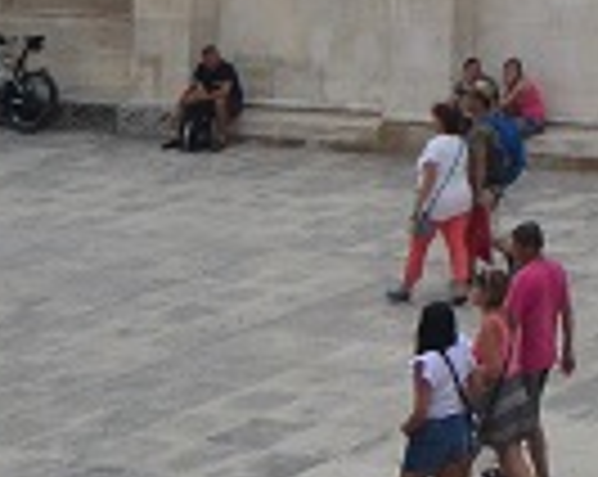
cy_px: -709
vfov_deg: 10.3
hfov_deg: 12.6
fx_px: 2244
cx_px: 1315
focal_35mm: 127
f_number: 4.5
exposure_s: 1/6400
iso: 640
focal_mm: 12
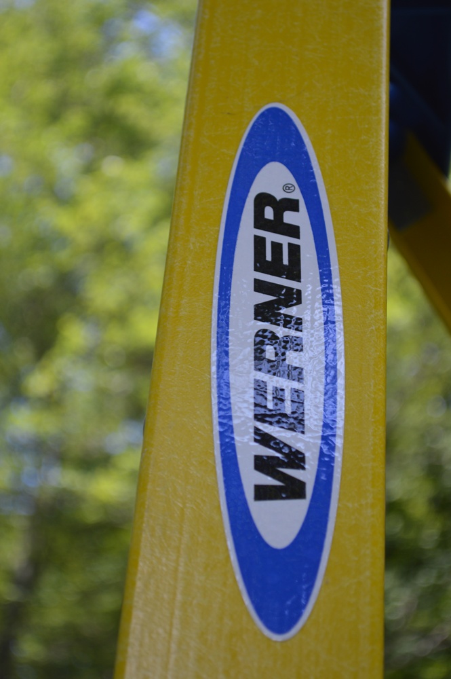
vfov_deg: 24.6
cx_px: 226
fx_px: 1553
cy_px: 340
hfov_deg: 16.5
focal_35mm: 82
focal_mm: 55
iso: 140
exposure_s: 1/125
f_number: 5.6
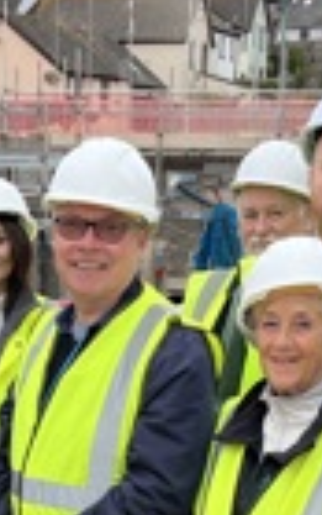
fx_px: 1389
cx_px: 59
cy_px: 506
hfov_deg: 13.2
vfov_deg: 20.4
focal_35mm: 99
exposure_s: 1/563
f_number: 1.6
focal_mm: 5.1
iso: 50
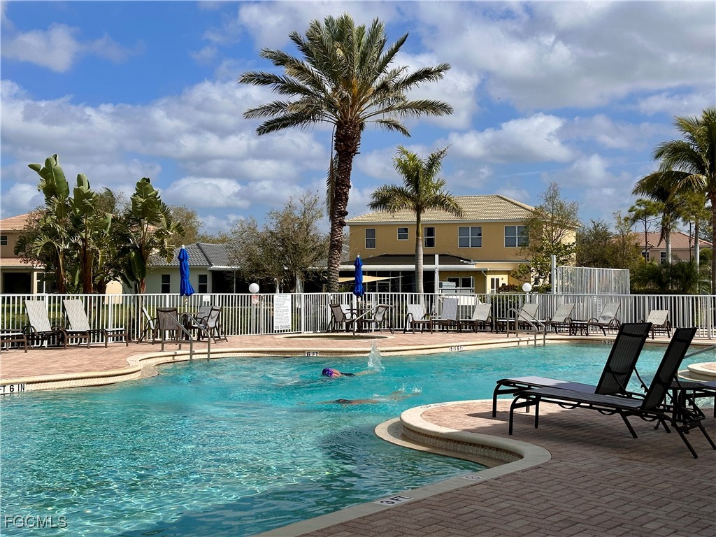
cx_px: 358
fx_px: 993
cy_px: 268
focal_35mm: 48
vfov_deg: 30.3
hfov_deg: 39.7
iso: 64
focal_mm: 6.86
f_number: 1.78
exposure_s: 1/7092
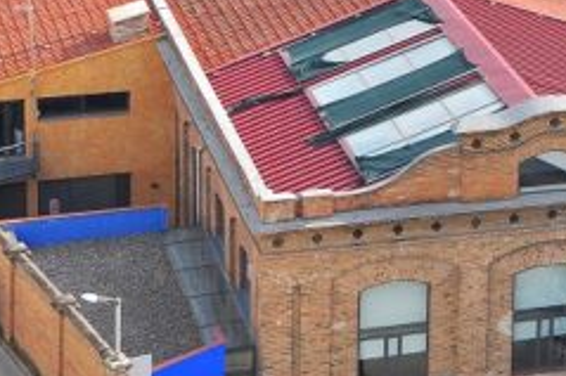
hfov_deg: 12.7
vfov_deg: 8.8
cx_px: 827
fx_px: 2419
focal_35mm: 154
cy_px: -111
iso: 320
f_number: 11
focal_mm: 32
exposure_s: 1/400
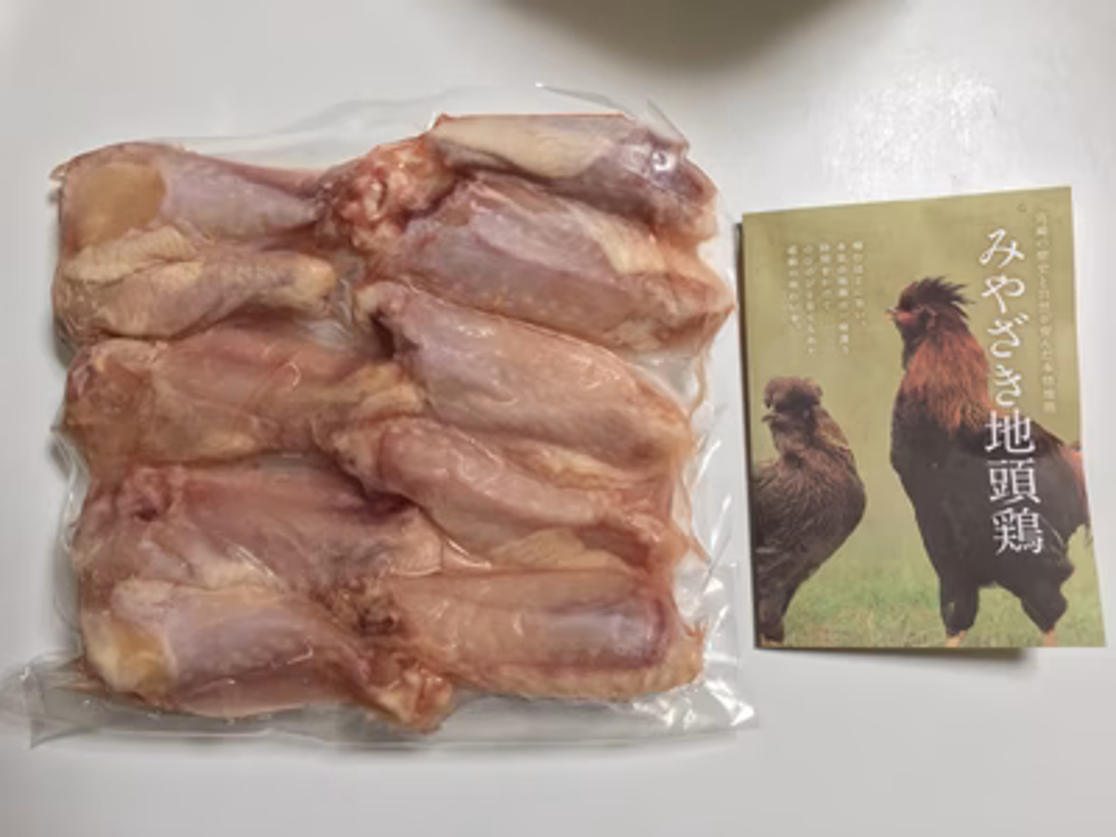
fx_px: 935
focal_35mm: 29
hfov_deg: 61.7
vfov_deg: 48.2
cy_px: 418
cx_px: 558
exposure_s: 1/30
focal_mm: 4.15
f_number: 2.2
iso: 80
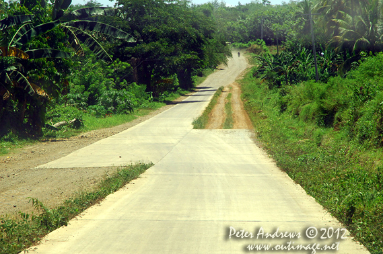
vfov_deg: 10.2
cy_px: 125
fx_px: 1430
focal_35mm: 135
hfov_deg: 15.3
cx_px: 193
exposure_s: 1/500
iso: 400
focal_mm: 85
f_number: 12
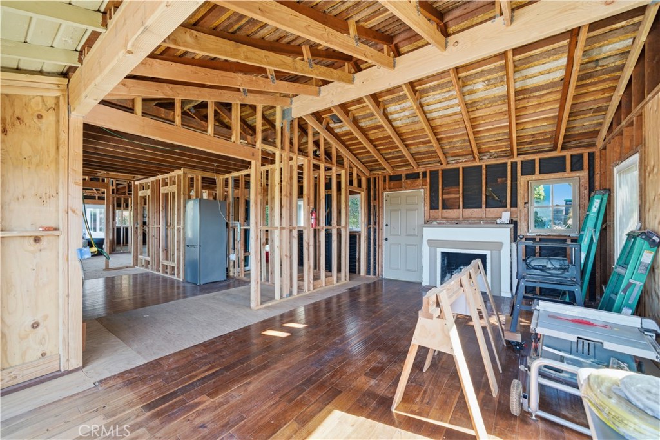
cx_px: 330
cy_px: 220
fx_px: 257
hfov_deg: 104.3
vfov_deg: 81.2
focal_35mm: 14
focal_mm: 14
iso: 400
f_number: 7.1
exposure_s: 1/160
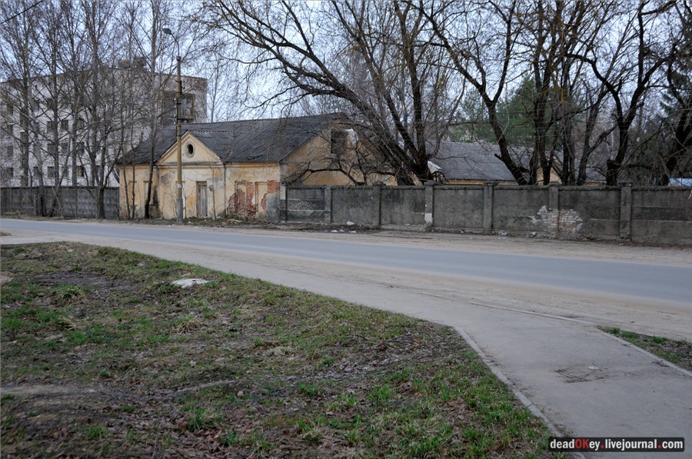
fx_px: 835
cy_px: 230
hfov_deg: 45.0
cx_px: 346
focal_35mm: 44
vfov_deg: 30.7
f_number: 6.3
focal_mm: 29
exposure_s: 1/250
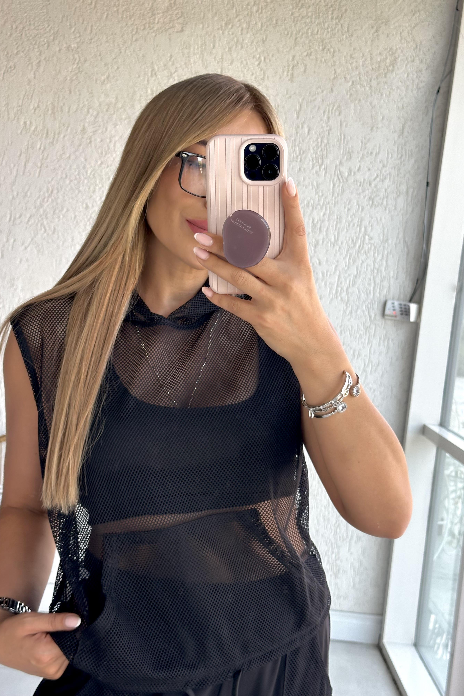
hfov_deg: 27.0
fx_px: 967
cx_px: 237
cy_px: 348
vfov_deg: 39.6
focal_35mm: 50
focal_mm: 6.86
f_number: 1.78
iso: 80
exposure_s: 1/171
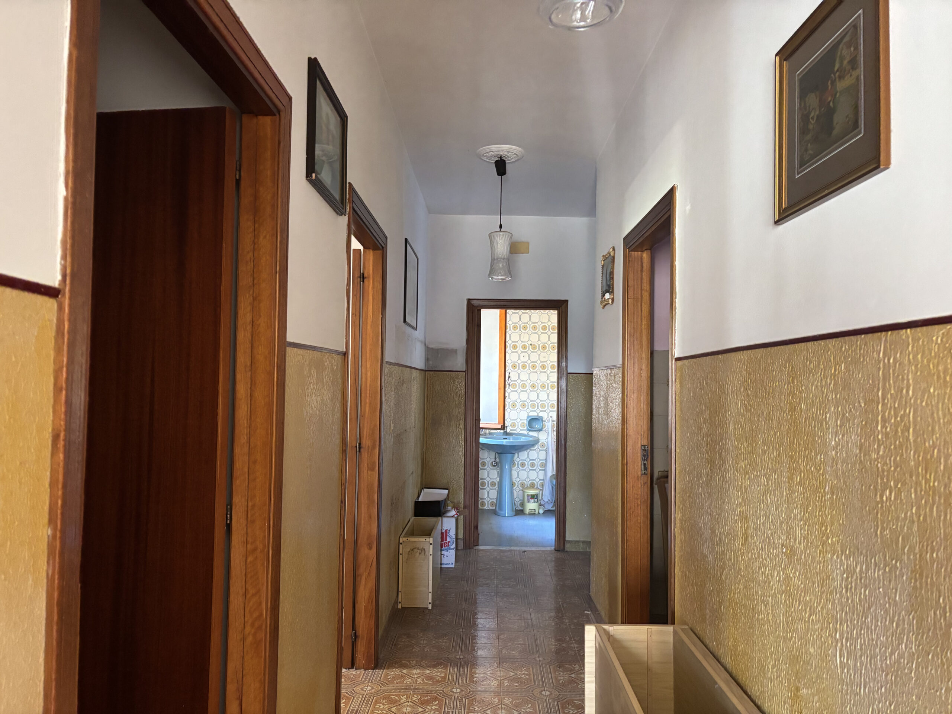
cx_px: 476
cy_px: 357
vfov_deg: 53.1
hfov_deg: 67.3
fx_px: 715
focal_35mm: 26
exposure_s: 1/55
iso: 500
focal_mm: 5.96
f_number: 1.6
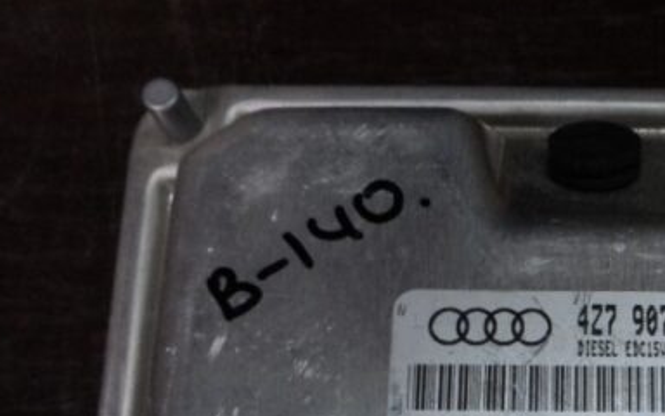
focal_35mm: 53
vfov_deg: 22.5
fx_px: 961
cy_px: 503
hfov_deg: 35.7
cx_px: 610
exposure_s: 1/30
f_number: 3.2
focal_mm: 4
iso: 240
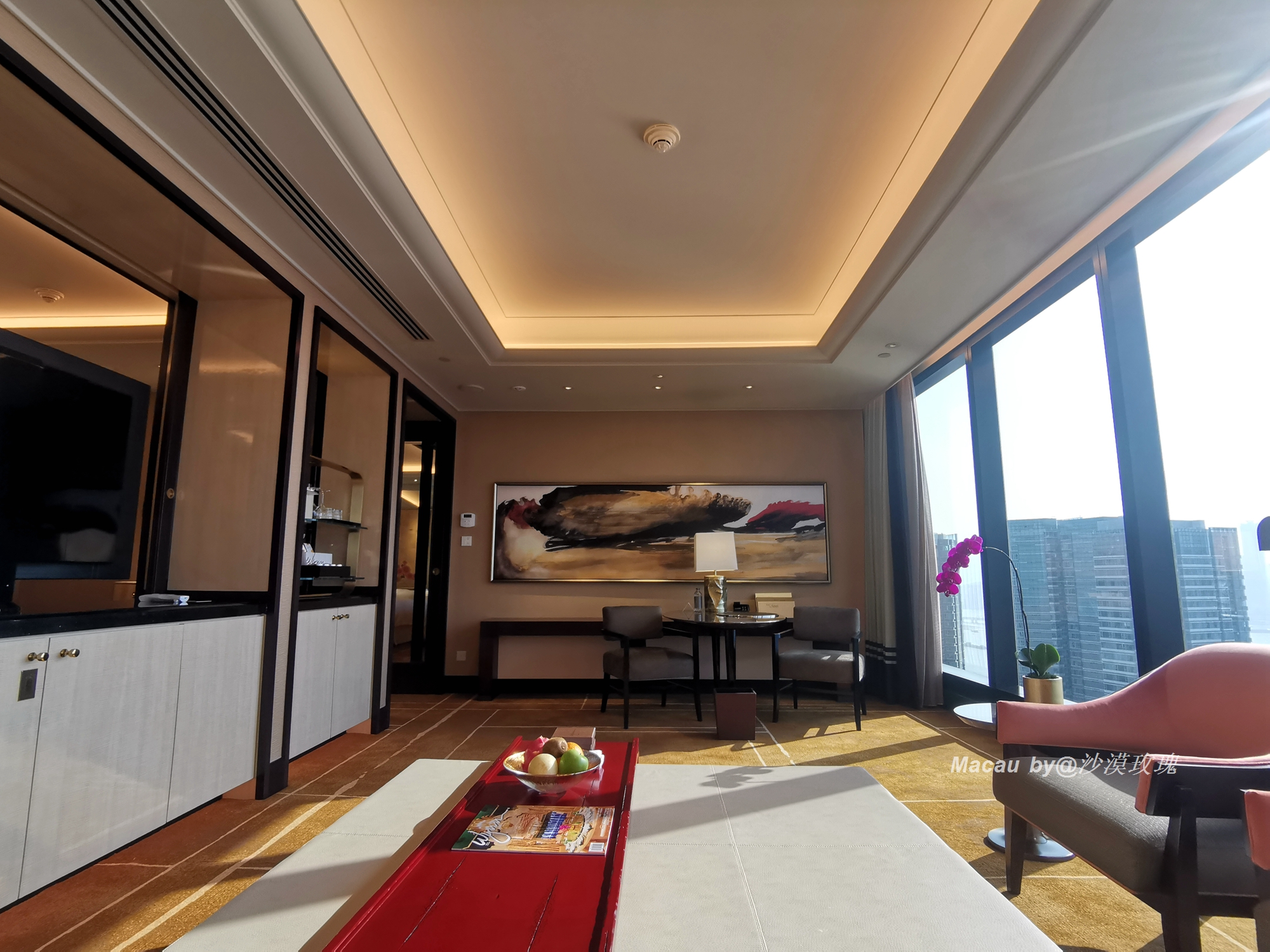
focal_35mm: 17
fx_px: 624
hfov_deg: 91.0
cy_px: 476
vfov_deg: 74.7
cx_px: 635
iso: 50
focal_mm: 2.26
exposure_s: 1/100
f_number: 2.2
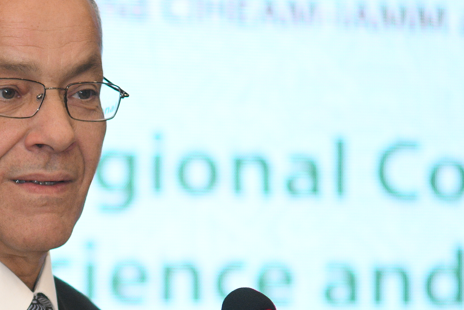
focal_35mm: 576
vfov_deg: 2.4
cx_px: -28
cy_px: 315
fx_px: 7423
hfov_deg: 3.6
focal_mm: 180
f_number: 4
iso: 1600
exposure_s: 1/250
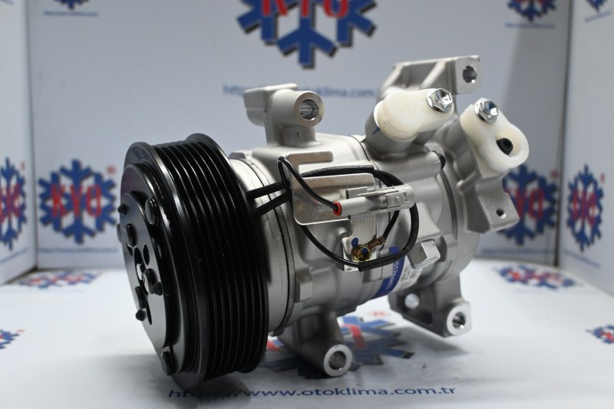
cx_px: 307
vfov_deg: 35.5
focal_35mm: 38
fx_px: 639
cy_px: 204
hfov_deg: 51.3
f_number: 4.2
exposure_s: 1/125
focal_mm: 25
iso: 1400
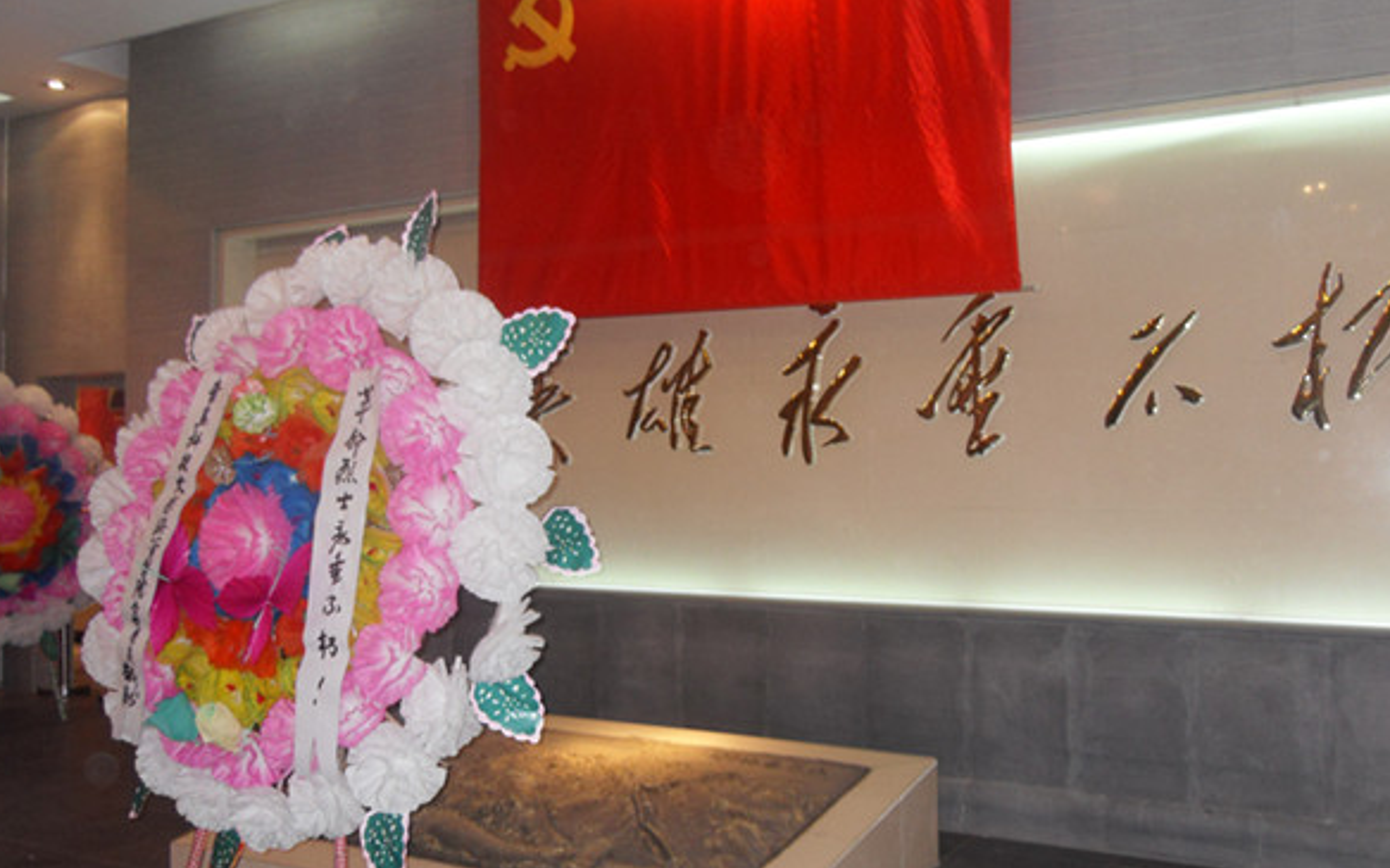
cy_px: 440
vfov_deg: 38.3
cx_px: 759
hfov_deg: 58.0
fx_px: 1250
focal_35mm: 33
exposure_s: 1/45
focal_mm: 6
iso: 320
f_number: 2.8
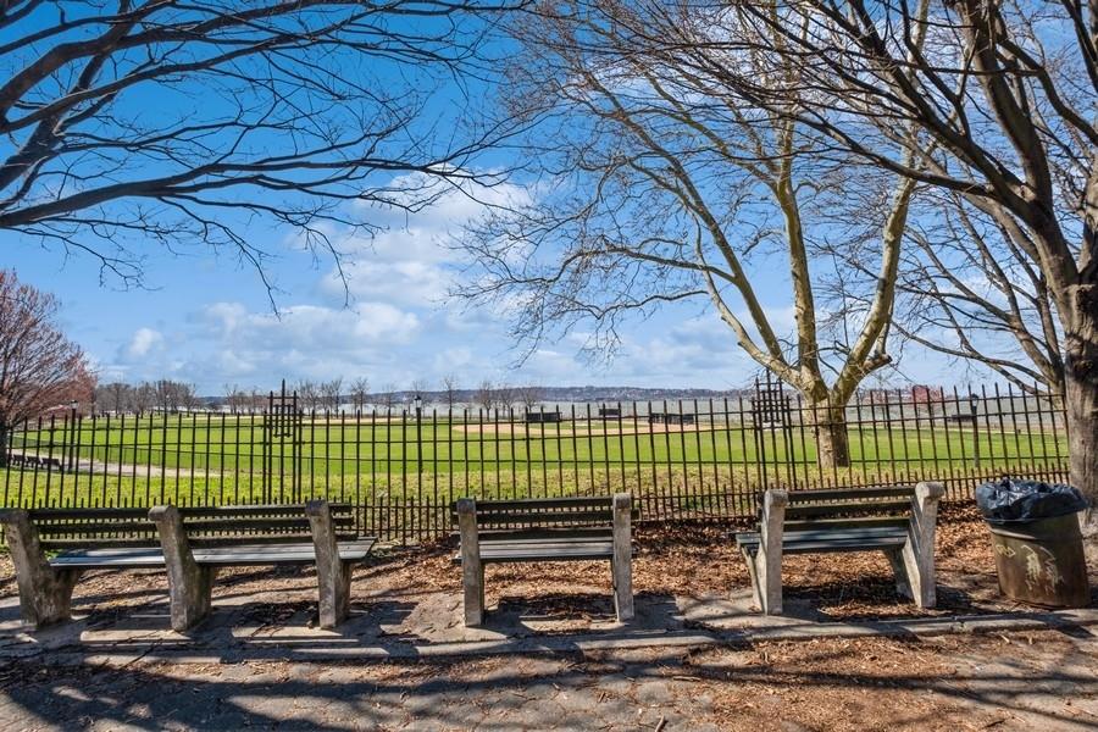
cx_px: 549
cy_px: 366
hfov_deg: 96.7
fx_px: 488
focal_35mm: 16
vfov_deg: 73.7
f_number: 8
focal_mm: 10.5
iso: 320
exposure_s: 1/420
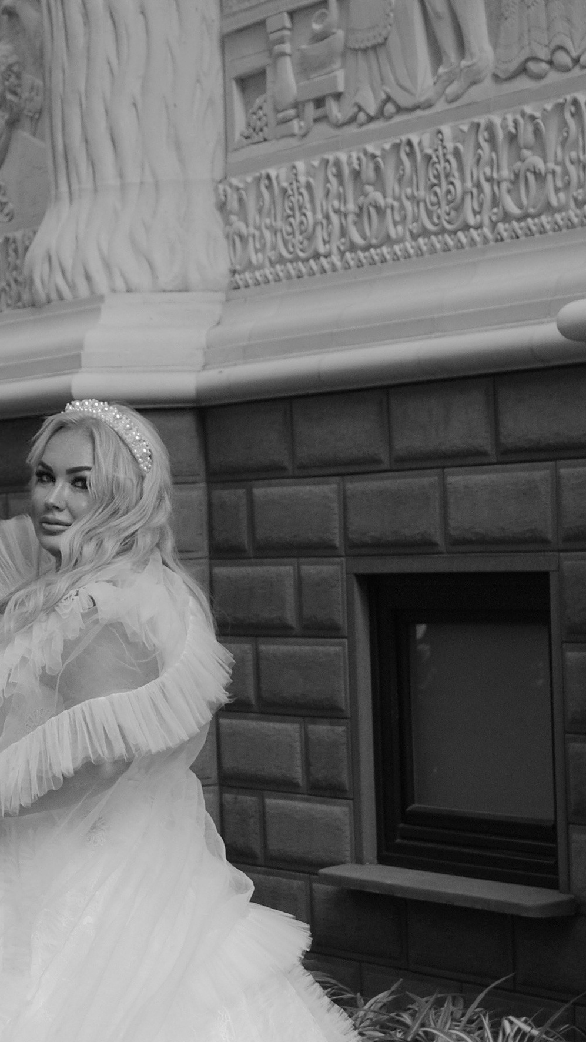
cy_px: 777
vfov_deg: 16.5
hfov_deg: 9.4
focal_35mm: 129
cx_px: 28
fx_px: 3563
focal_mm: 38
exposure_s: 1/200
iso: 200
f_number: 5
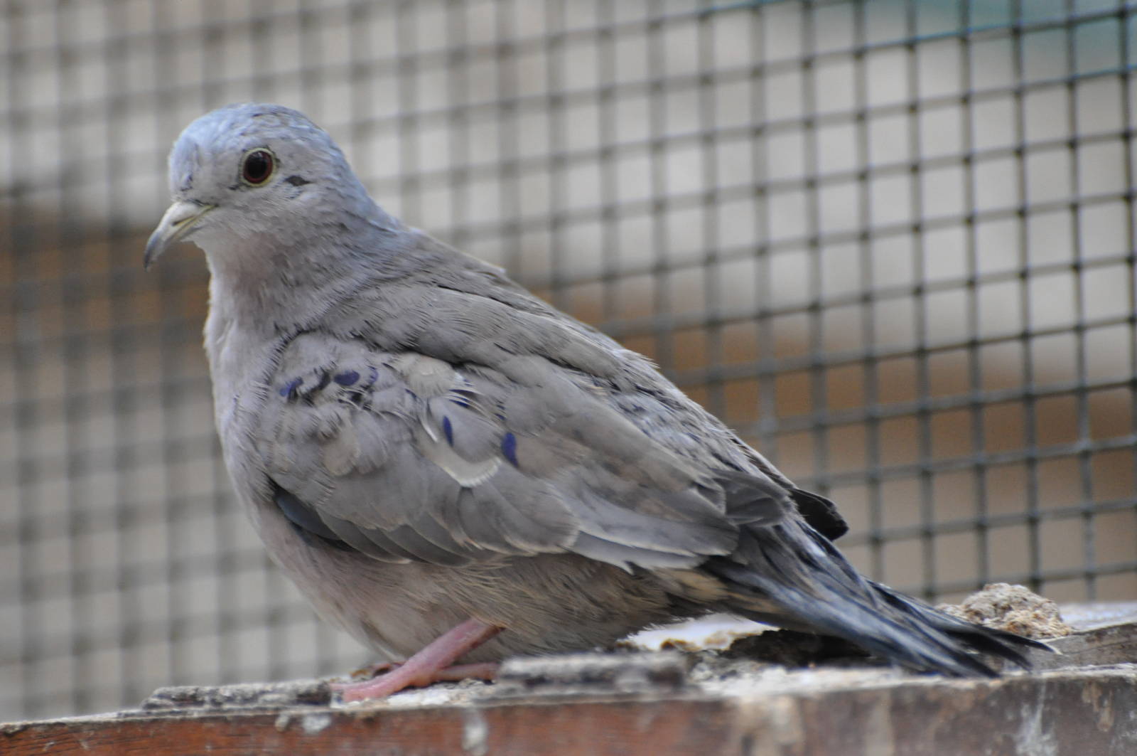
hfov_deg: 5.5
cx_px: 568
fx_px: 11830
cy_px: 378
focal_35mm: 375
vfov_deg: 3.7
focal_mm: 250
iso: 1600
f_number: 5.6
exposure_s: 1/125
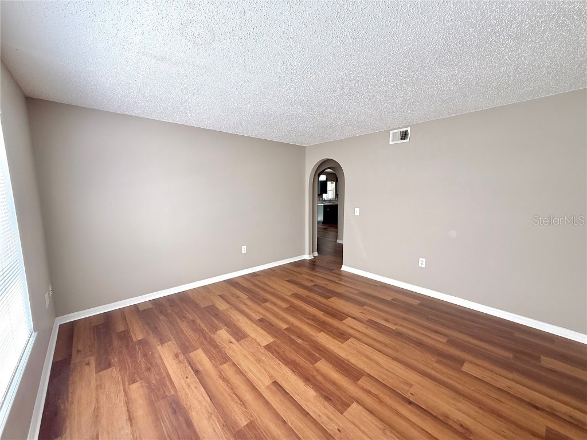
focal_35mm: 14
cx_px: 294
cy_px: 220
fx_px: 237
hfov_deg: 102.1
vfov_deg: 85.7
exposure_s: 1/99
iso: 64
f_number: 2.2
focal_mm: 2.22
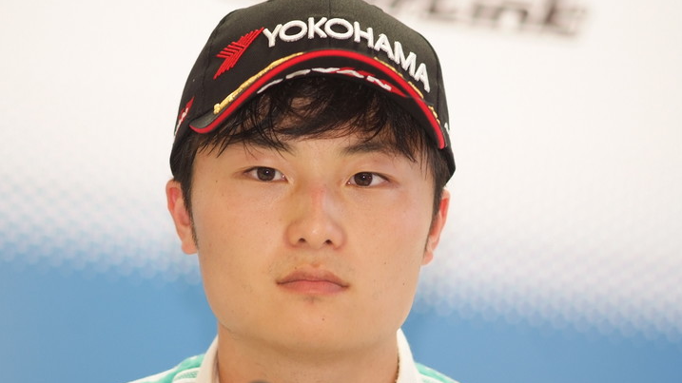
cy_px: 211
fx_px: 5135
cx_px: 341
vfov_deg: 4.3
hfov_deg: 7.6
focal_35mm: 284
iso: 800
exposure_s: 1/125
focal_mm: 180
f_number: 2.8
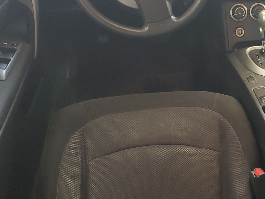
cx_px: 220
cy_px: 70
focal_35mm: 53
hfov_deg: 34.8
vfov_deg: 27.4
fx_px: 406
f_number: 1.5
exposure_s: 1/60.2
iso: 192
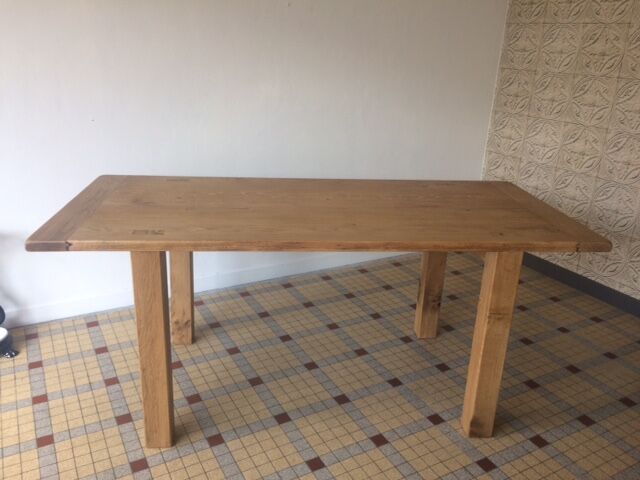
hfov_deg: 61.7
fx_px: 536
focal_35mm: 29
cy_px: 240
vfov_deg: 48.2
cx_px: 320
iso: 40
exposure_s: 1/50
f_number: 2.2
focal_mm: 4.15
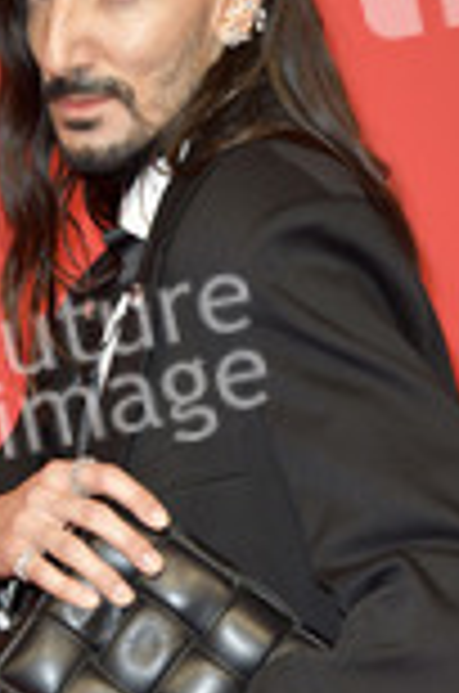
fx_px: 2401
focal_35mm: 125
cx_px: 166
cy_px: 608
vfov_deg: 16.2
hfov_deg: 10.9
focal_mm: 48
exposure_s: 1/250
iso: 1250
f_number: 6.3
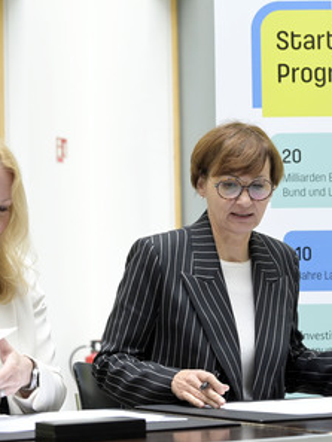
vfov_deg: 19.3
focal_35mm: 102
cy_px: 220
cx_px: 108
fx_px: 1303
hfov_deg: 14.5
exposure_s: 1/500
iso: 4000
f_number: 5
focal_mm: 70
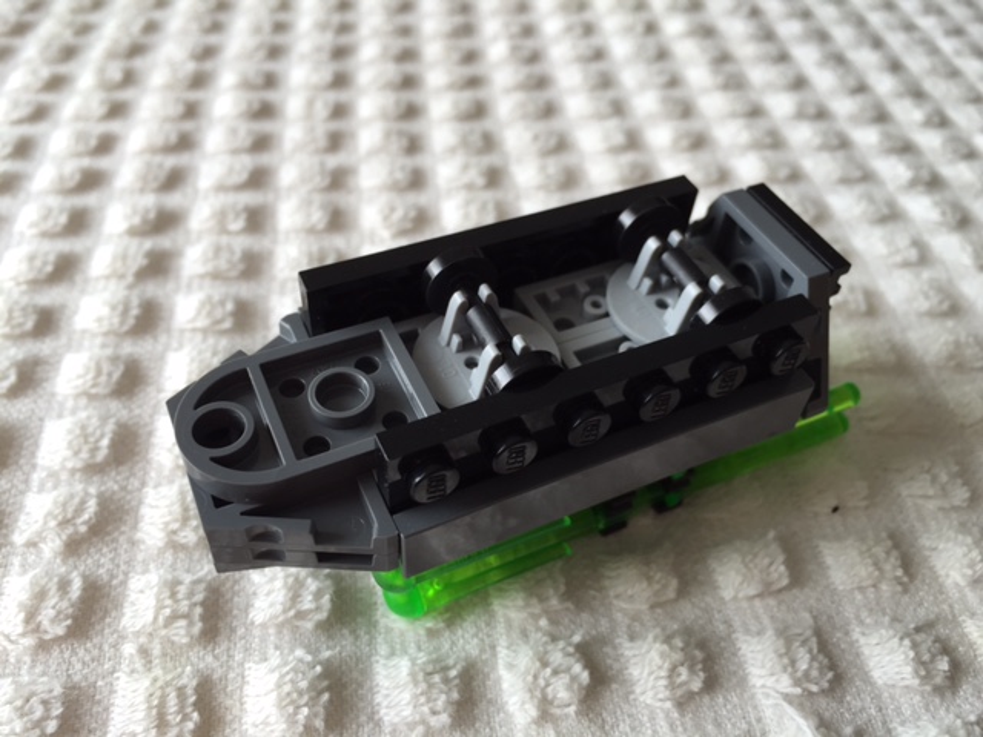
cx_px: 492
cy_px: 368
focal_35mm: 29
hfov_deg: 61.7
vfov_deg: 48.2
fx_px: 824
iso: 32
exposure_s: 1/60
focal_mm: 4.15
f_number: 2.2
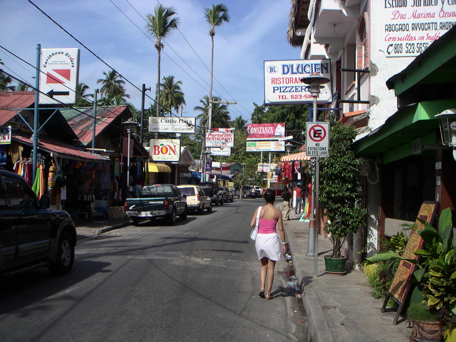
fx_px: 501
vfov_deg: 37.7
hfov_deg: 49.0
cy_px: 171
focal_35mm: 38
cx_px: 228
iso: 50
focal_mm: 6
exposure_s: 1/250
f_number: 6.6
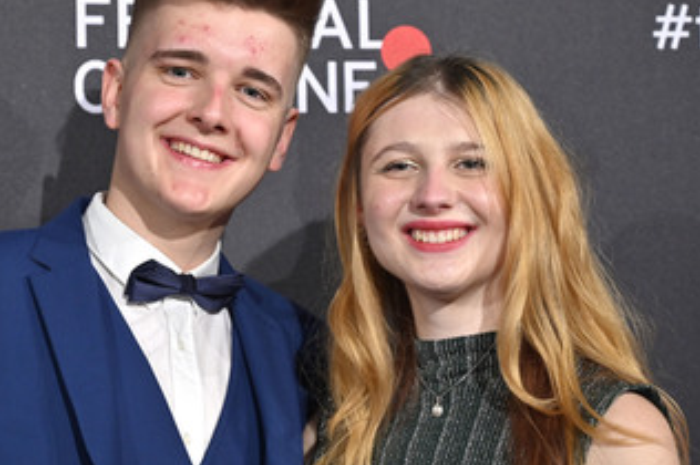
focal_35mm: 100
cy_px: 257
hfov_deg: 20.4
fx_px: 1942
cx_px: 249
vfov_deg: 13.7
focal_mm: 70
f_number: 4
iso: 1000
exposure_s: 1/200
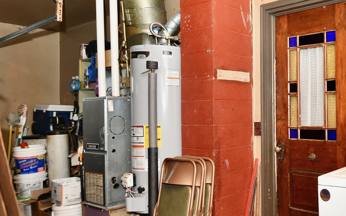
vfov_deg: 40.4
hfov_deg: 52.9
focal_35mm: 31
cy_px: 129
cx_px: 317
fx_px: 292
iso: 640
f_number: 6.3
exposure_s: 1/60
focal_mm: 14
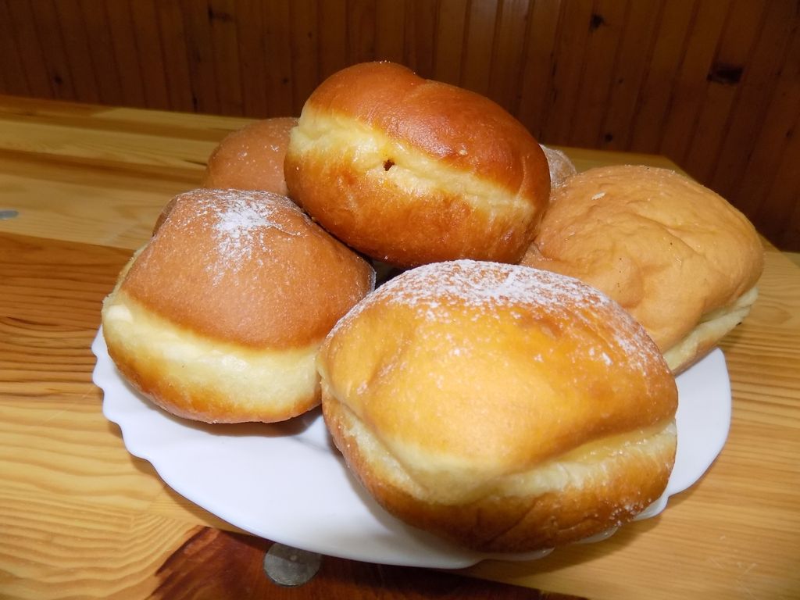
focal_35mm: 23
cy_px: 300
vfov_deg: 58.9
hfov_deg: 73.9
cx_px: 400
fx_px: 532
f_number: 3.1
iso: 200
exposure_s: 1/30
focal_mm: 4
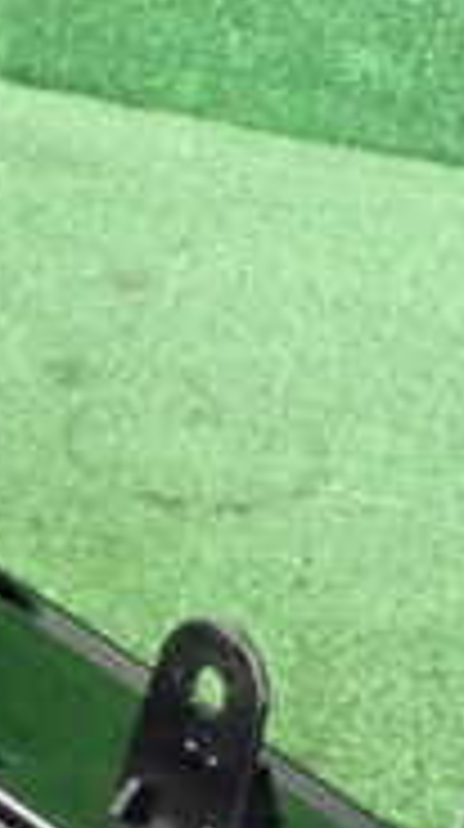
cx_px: 54
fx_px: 2964
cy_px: 922
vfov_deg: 15.5
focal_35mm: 135
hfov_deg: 8.9
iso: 3200
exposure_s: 1/125
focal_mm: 6.83
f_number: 2.7
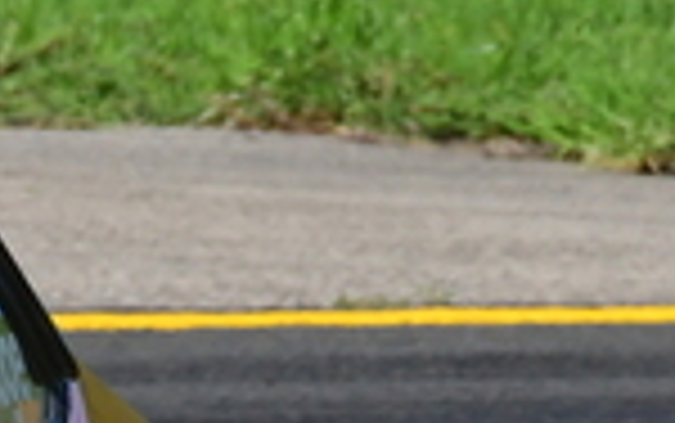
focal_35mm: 3425
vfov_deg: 0.4
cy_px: 511
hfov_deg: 0.6
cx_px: -662
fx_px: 63053
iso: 500
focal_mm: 420
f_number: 13
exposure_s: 1/640
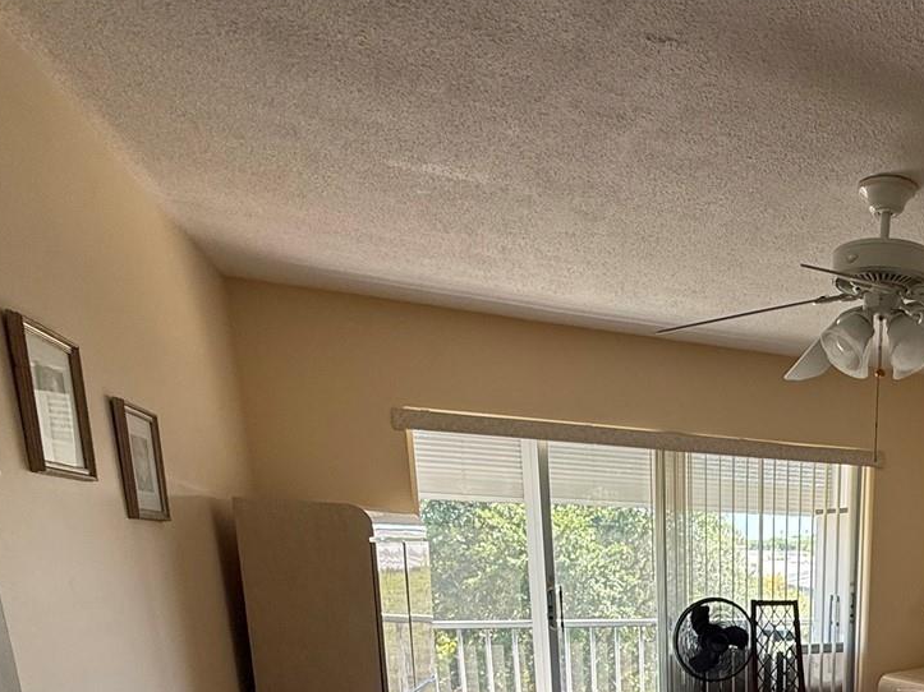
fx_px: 827
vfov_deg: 38.1
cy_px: 755
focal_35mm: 31
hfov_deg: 50.5
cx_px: 860
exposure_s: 1/99
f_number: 2.2
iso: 80
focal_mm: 2.22
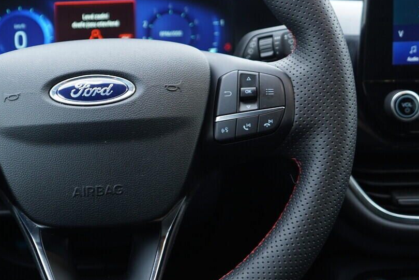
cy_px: 101
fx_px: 745
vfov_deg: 21.2
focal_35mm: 64
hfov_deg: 30.7
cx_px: 84
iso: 320
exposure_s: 1/40
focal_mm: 24
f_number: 2.8
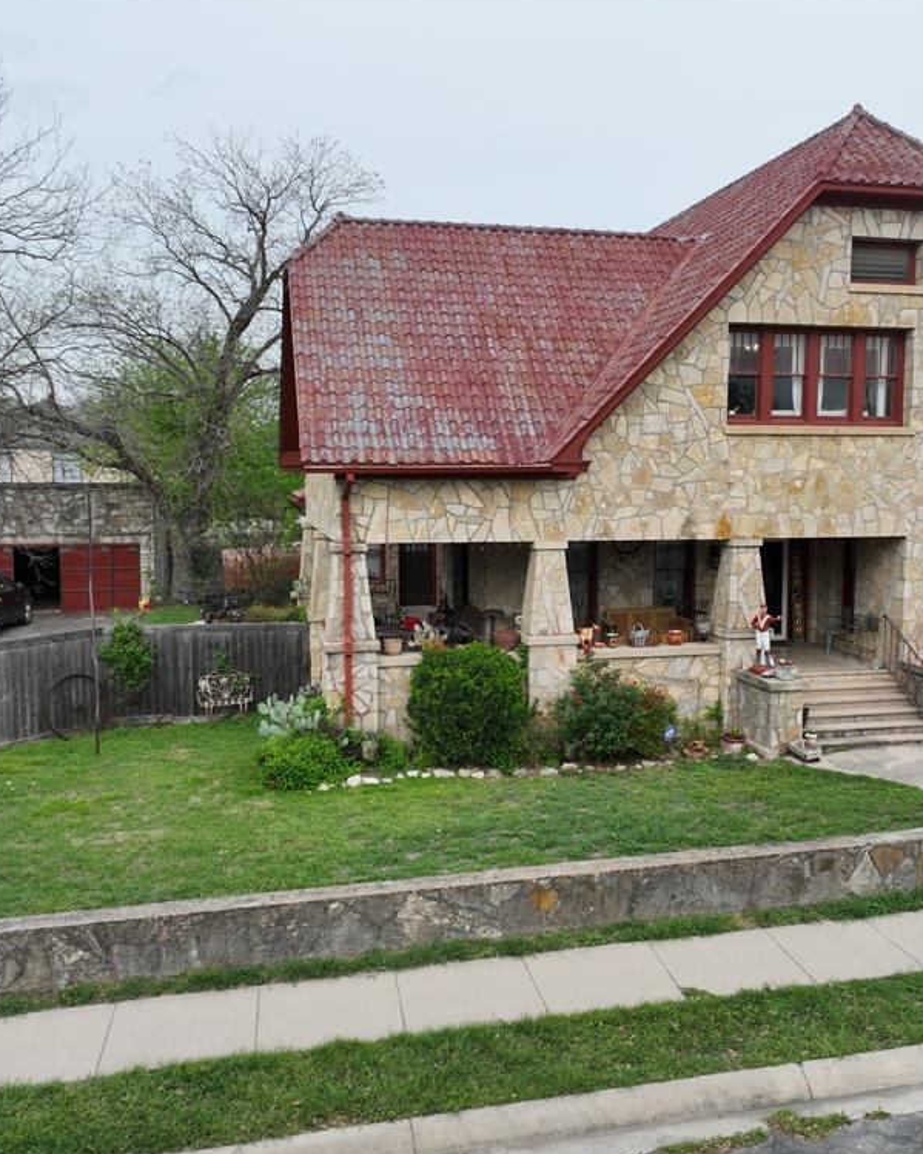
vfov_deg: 55.7
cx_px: 496
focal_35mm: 32
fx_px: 1093
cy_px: 580
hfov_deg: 45.8
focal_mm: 12.29
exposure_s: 1/1250
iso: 200
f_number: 2.8
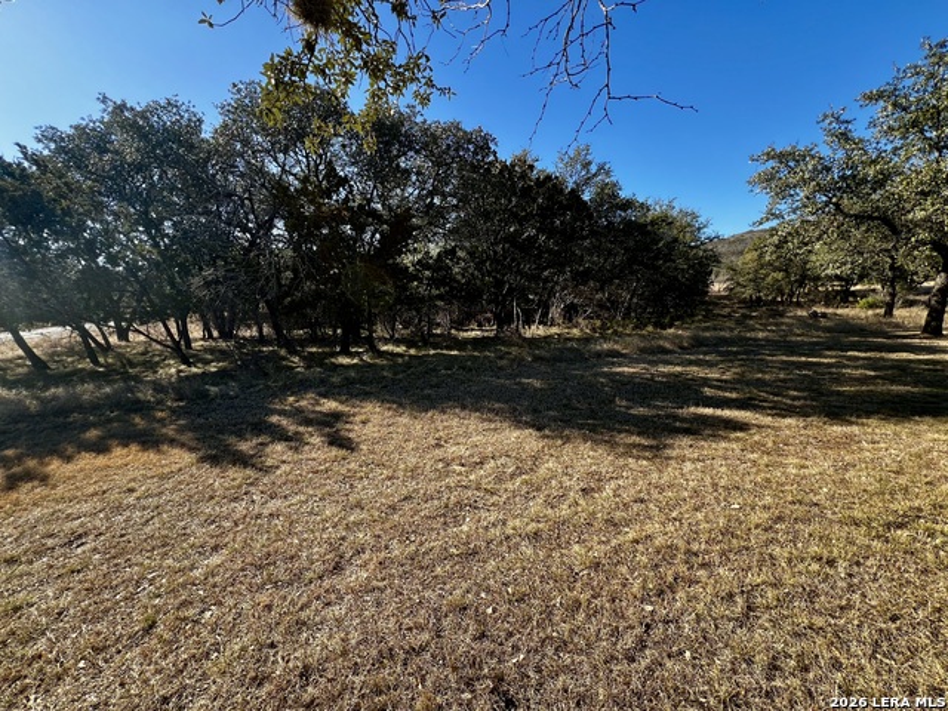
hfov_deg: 106.2
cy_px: 356
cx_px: 474
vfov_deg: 89.9
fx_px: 356
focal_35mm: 13
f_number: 1.8
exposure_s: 1/337
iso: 32
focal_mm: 1.57
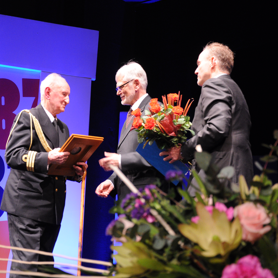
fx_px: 736
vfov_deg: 21.4
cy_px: 138
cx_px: 104
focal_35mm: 81
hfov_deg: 21.3
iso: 1250
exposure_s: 1/30
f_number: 5.6
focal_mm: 42
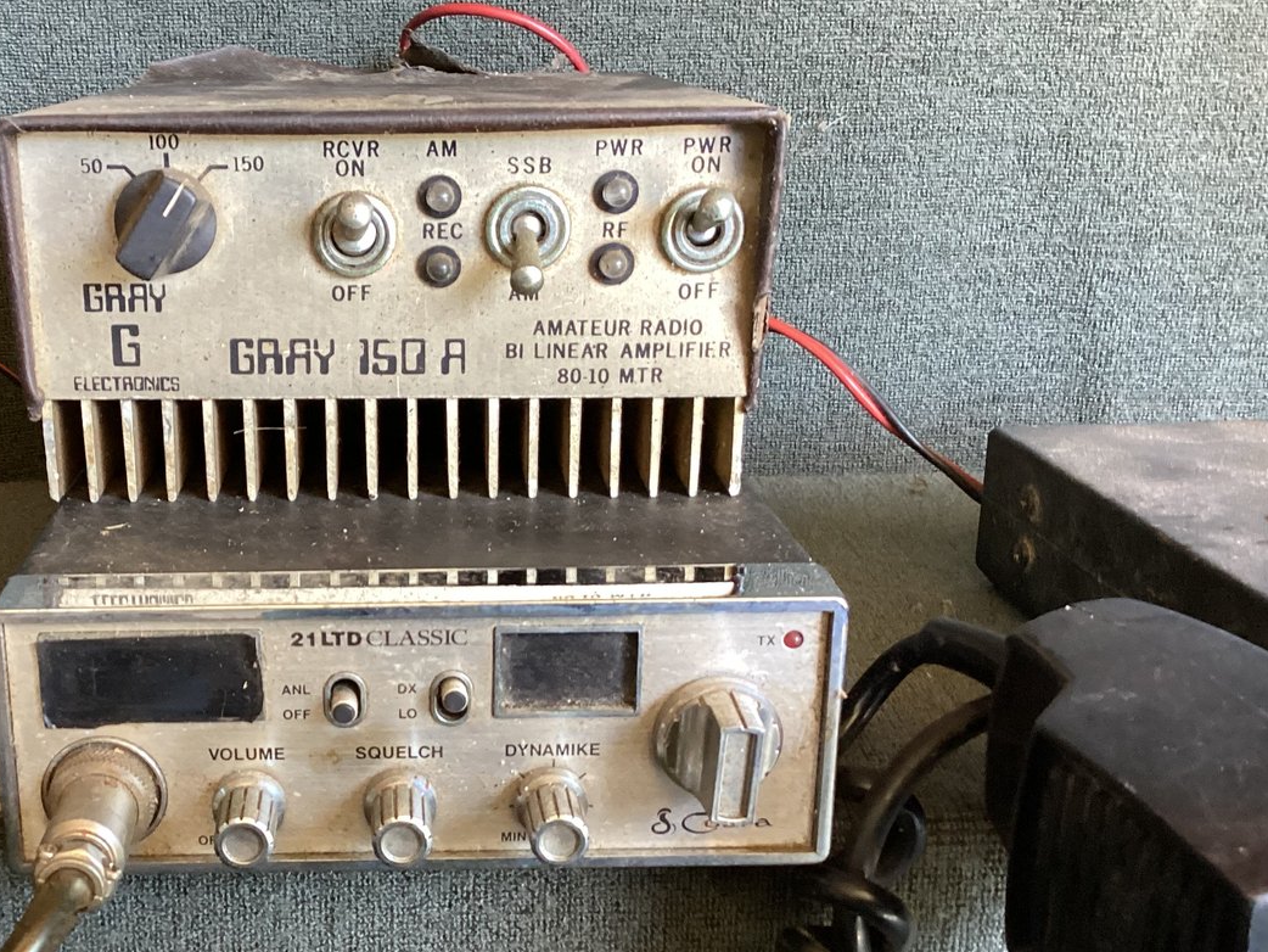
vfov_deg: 32.1
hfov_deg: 41.3
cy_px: 591
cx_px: 380
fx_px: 1649
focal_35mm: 45
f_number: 2.4
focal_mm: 3.3
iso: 250
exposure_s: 1/50
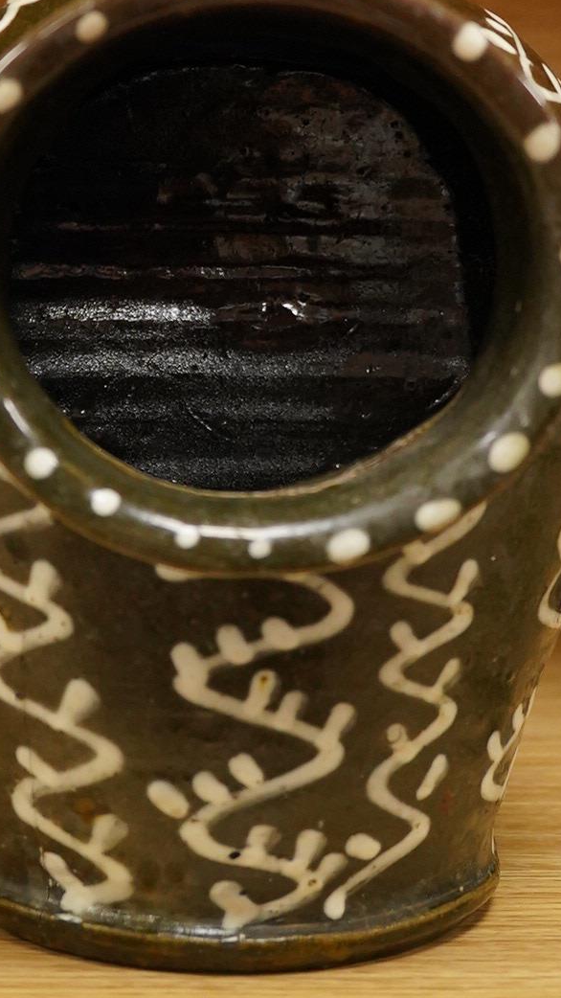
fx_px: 2354
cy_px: 256
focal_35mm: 89
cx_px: 234
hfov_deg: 13.6
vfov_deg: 23.7
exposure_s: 1/320
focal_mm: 30
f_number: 5.6
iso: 2500
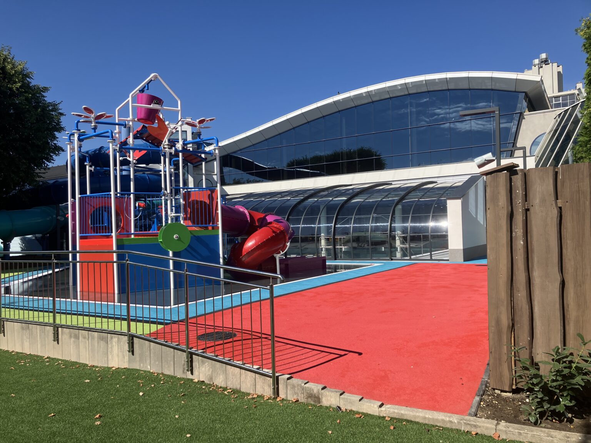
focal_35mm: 28
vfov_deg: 49.7
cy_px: 222
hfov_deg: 63.4
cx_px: 296
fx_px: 478
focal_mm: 3.99
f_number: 1.8
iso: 32
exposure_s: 1/2114
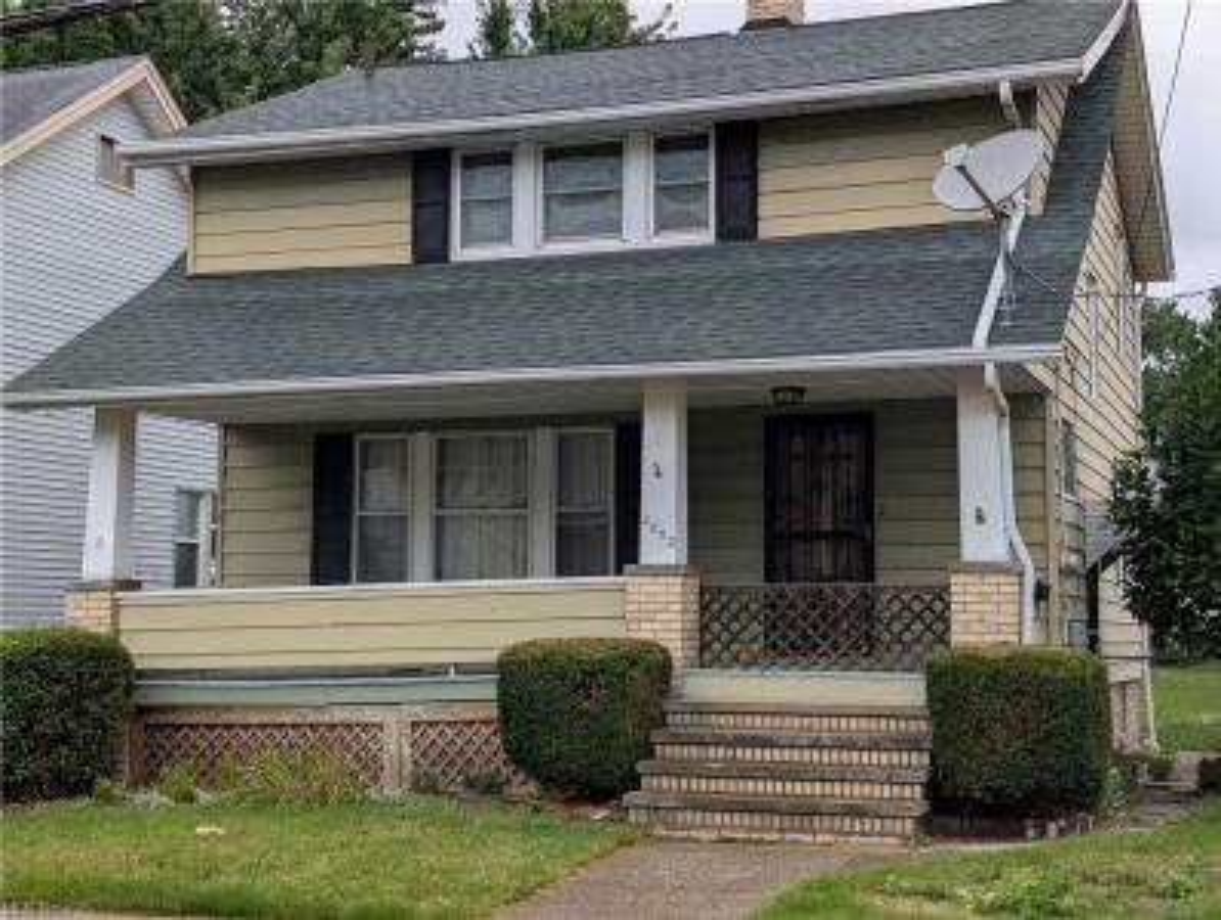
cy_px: 460
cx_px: 610
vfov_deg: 29.8
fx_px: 1731
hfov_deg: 38.8
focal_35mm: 49
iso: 21
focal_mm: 6.9
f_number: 1.68
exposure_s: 1/343
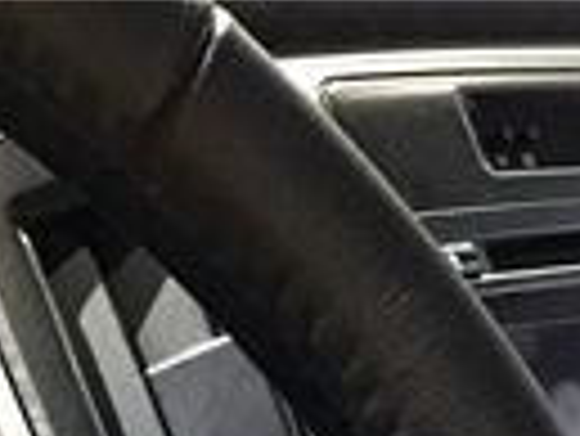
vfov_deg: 8.4
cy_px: 1175
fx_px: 2633
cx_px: 692
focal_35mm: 157
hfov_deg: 12.3
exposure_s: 1/17
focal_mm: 4.15
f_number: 2.2
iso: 320
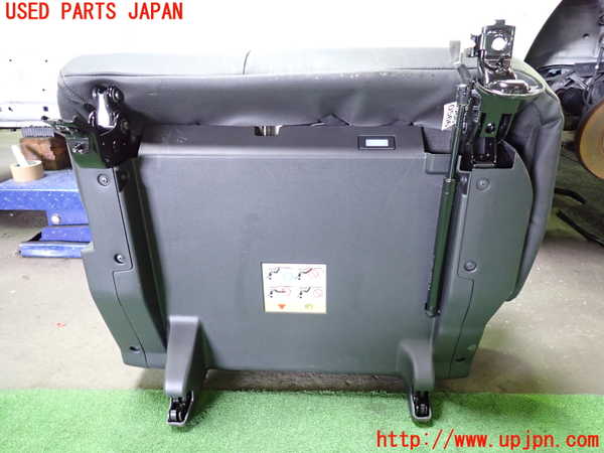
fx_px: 436
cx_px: 302
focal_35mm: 25
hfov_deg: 69.4
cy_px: 226
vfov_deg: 54.9
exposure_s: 1/30
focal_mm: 4.5
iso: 640
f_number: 2
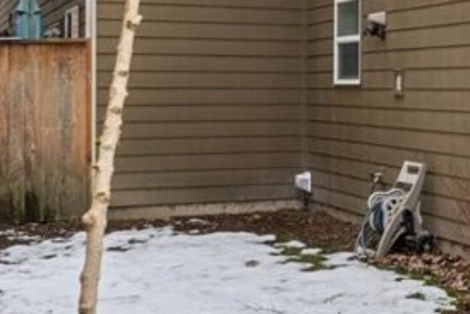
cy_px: 111
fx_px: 1300
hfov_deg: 17.9
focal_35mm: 100
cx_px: 743
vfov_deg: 13.7
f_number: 9
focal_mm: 13
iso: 250
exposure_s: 1/30
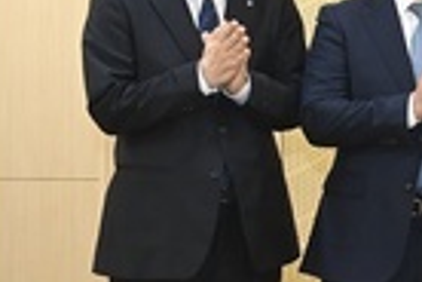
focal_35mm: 155
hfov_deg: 11.5
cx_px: 920
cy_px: 44
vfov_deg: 8.8
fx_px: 1817
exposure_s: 1/125
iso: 2500
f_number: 6.3
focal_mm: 34
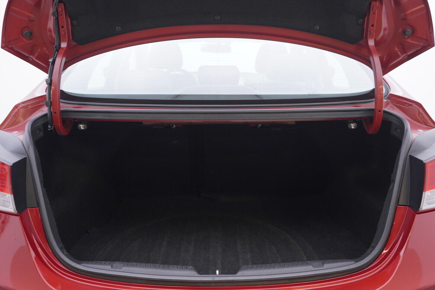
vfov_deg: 36.9
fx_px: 435
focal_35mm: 36
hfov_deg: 53.1
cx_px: 218
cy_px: 145
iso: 125
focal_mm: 24
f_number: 3.2
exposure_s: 1/50
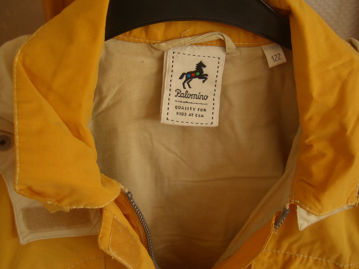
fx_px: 394
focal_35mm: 38
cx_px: 180
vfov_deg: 37.7
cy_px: 134
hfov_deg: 49.0
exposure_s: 1/80
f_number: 2.8
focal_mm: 7.9
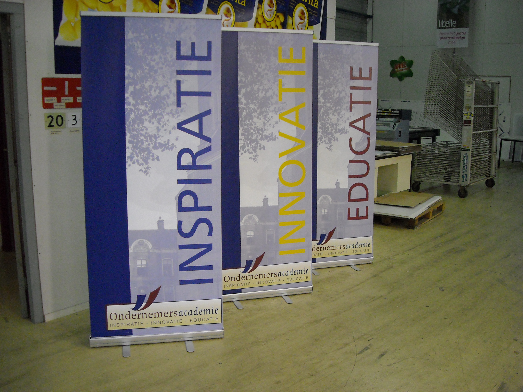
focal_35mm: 35
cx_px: 262
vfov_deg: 40.7
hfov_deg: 52.6
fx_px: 529
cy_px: 196
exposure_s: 1/60
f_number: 2.8
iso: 336
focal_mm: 5.7
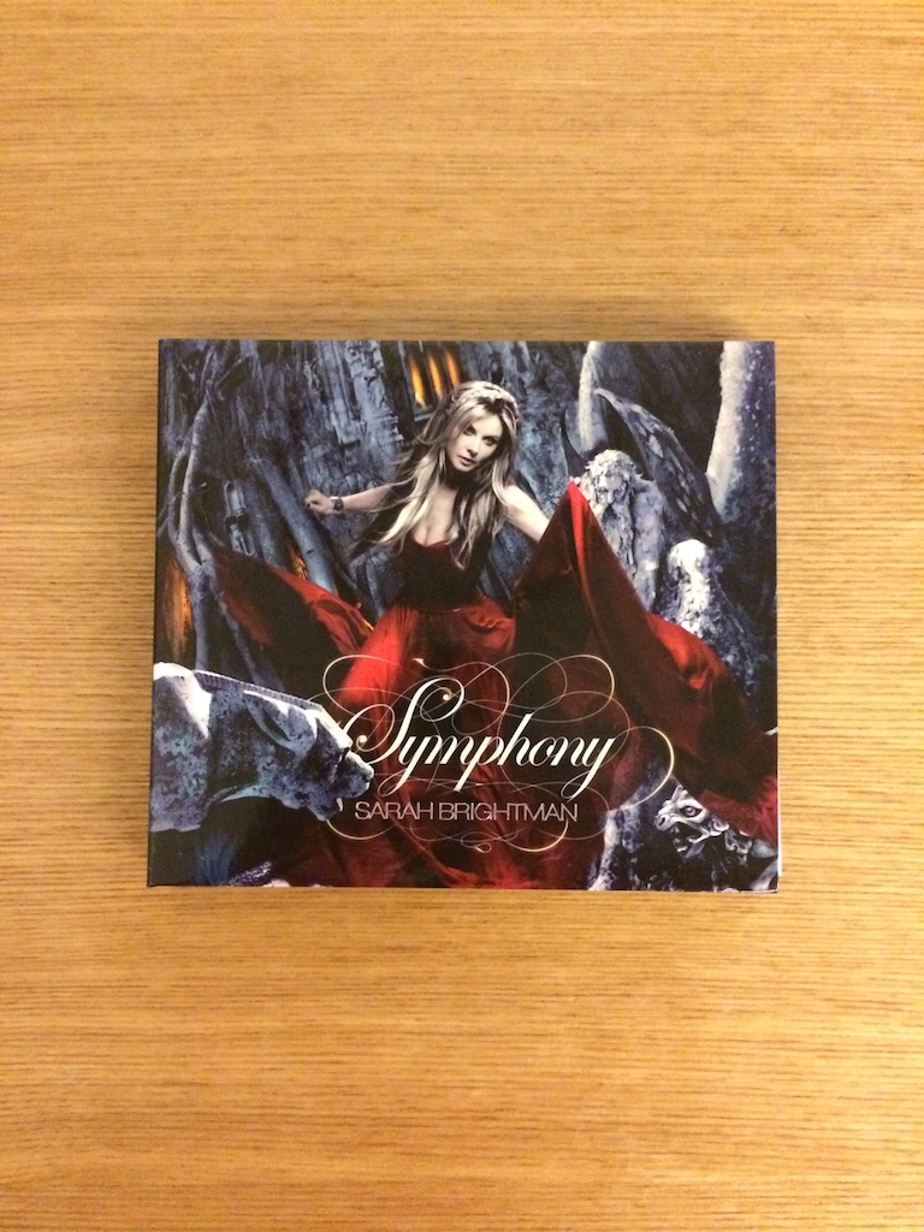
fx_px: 1068
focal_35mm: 30
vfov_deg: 60.0
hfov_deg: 46.8
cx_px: 462
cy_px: 616
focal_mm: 4.12
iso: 1250
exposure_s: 1/17
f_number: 2.2
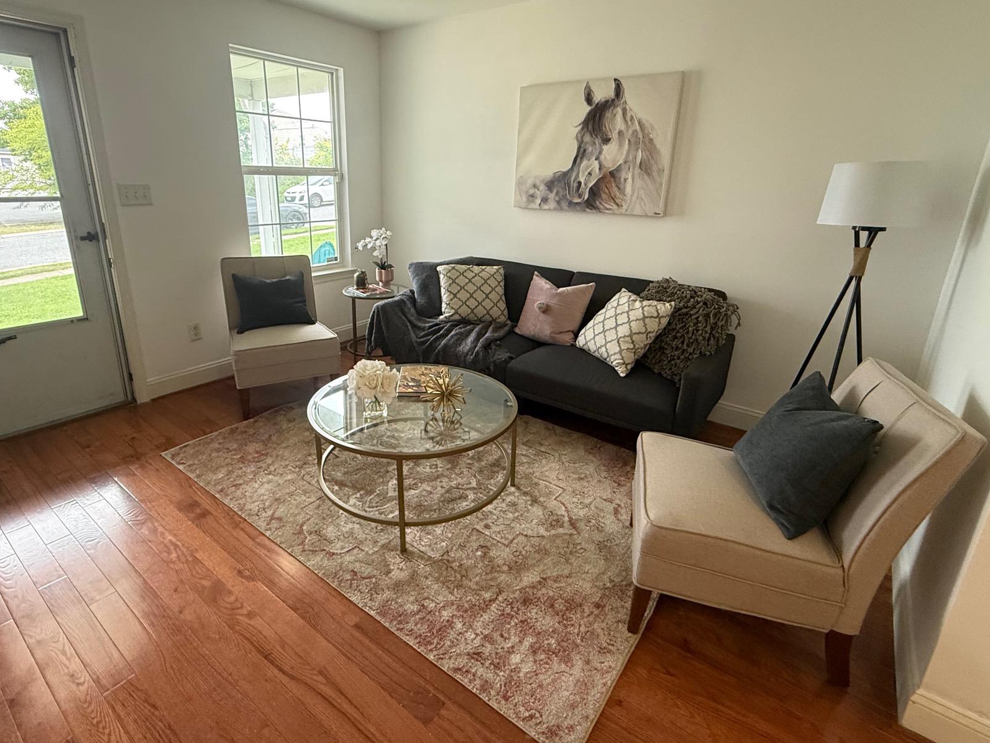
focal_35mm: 18
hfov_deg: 87.7
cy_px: 330
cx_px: 465
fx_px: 515
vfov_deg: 71.4
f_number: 2.2
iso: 400
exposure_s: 1/60
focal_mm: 2.22
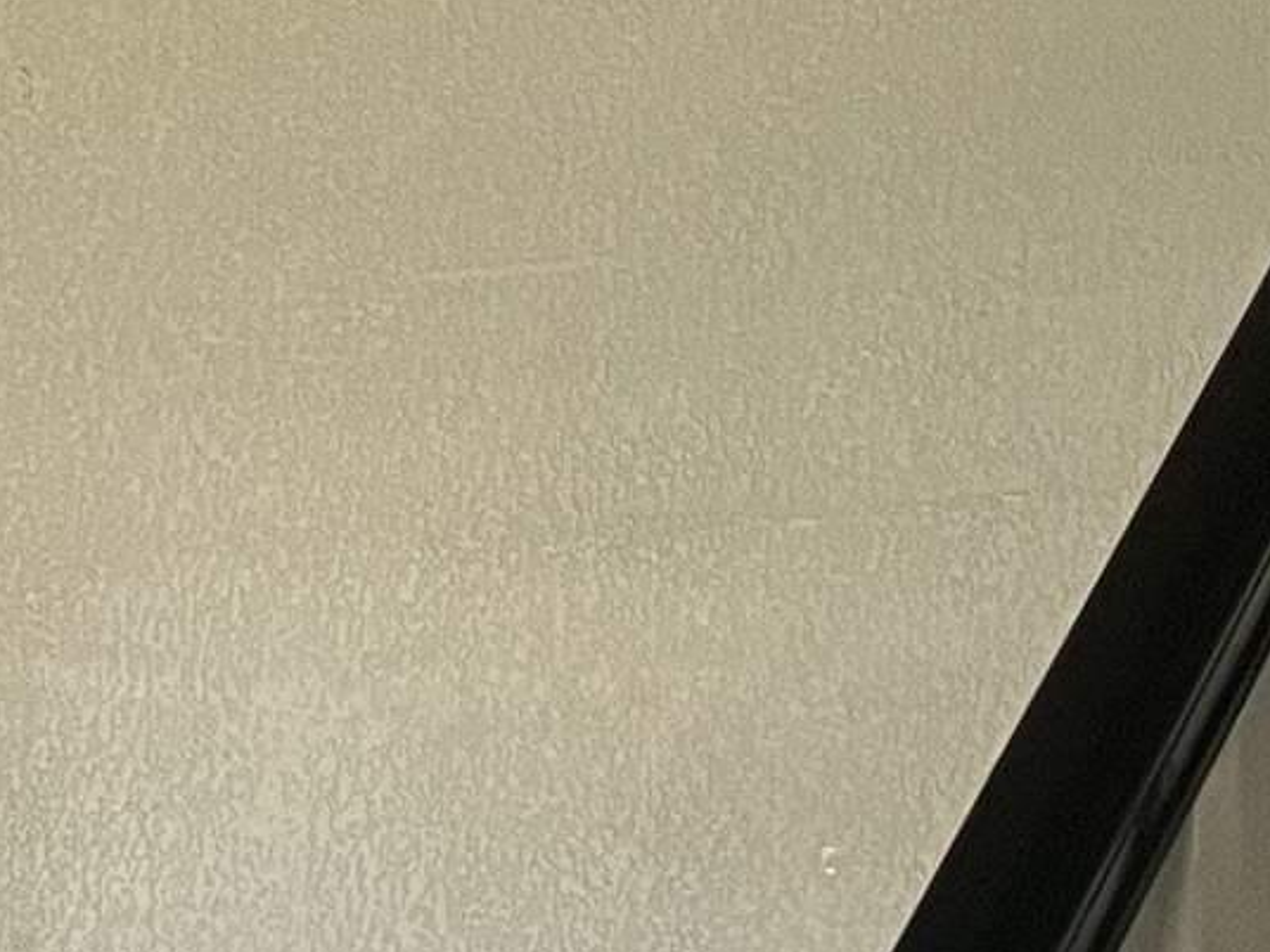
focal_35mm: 149
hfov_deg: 12.5
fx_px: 5467
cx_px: -732
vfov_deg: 9.9
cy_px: 928
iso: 125
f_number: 1.5
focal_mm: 5.7
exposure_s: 1/71
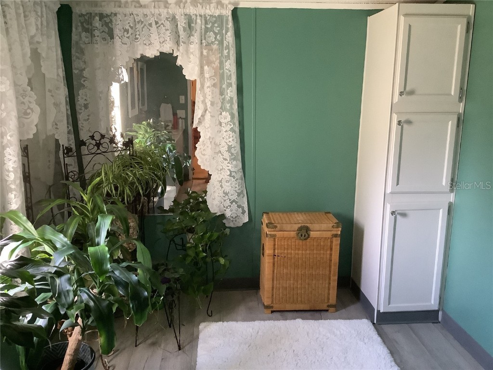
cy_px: 185
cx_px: 246
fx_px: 442
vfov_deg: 45.4
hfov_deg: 58.4
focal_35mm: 31
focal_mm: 3.3
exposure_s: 1/25
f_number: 2.4
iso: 320
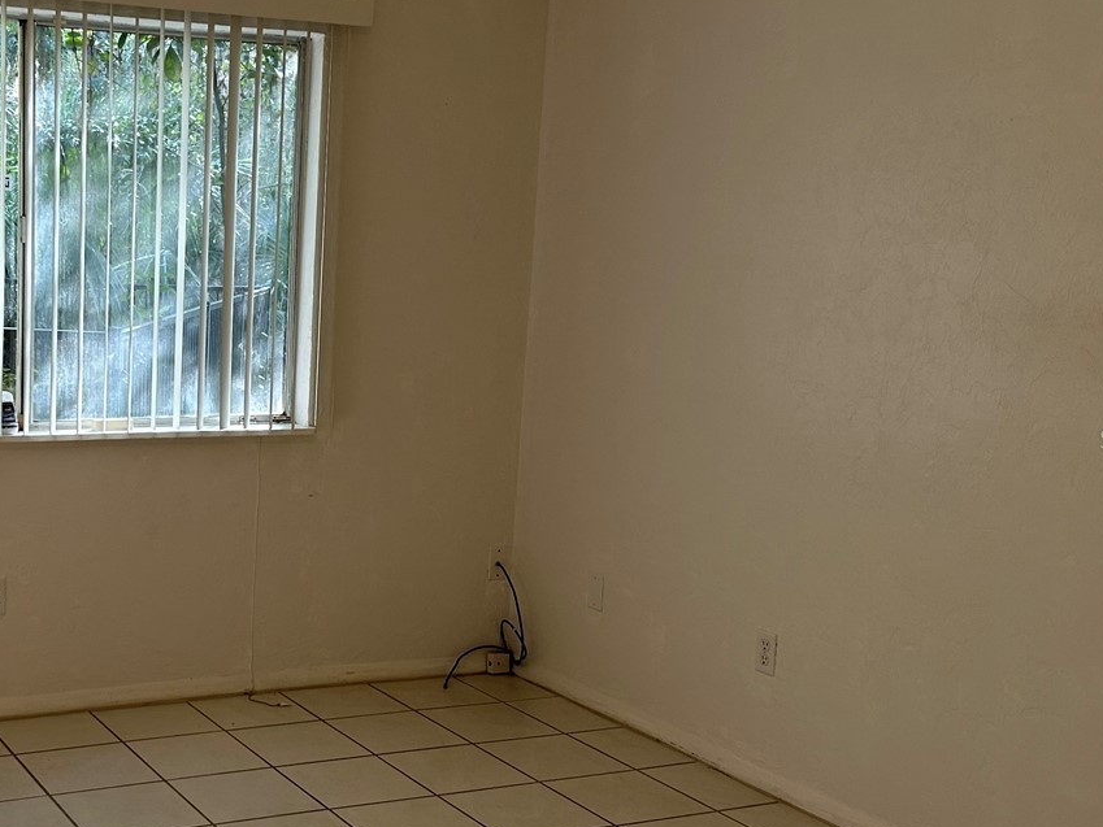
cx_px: 183
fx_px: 1562
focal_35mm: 49
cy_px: 439
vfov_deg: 29.7
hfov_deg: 37.2
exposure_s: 1/60
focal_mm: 5.7
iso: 80
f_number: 1.5
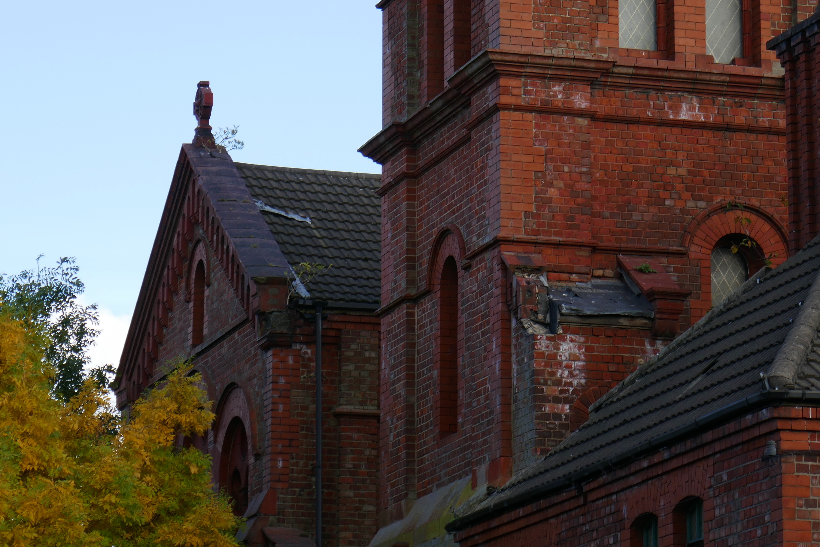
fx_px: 3644
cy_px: 159
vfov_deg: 8.6
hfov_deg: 12.8
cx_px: 524
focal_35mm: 160
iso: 125
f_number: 5.4
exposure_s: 1/200
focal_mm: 40.7
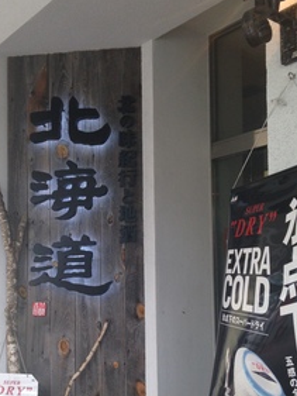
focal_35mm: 47
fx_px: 537
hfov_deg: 30.8
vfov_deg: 40.1
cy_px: 249
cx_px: 122
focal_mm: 4.12
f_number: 2.4
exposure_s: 1/120
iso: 80
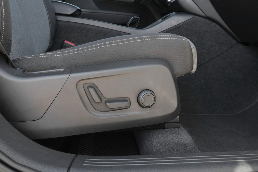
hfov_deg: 60.3
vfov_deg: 42.3
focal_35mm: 31
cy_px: 86
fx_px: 222
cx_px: 129
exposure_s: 1/125
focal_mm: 20.9
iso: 2000
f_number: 9
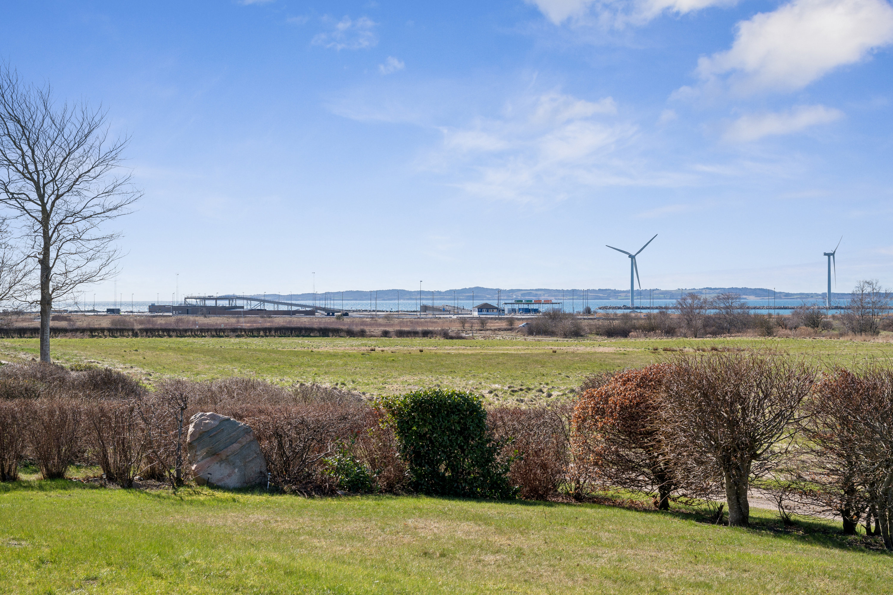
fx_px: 1315
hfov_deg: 37.5
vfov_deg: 25.5
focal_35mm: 53
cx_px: 446
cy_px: 298
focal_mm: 53
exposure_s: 1/500
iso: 200
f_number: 8
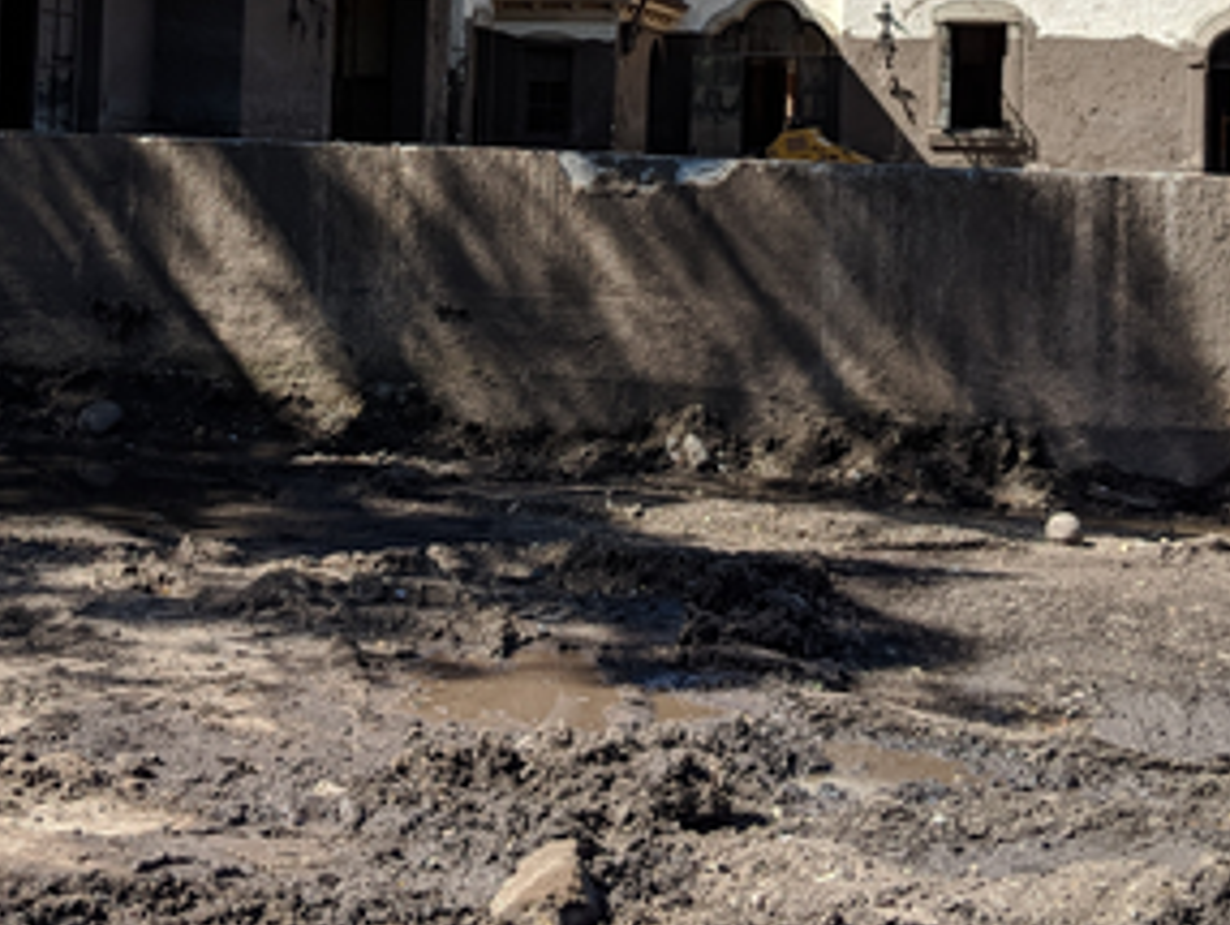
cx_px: 400
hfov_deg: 29.1
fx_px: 2347
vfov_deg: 21.5
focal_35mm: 66
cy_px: 6
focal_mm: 4.44
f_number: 1.8
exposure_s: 1/2128
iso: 52
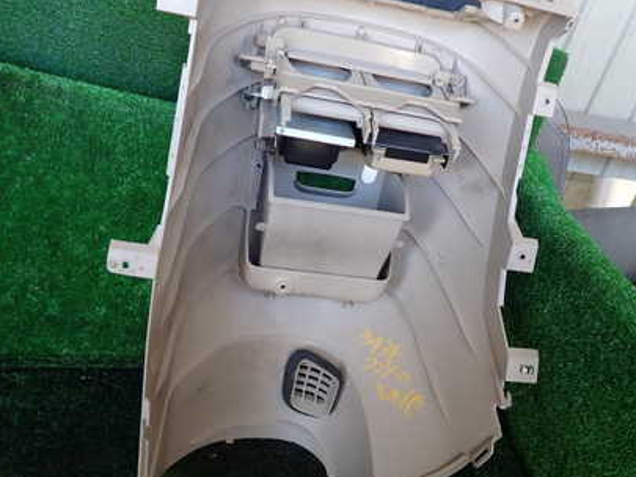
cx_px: 358
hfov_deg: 50.0
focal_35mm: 37
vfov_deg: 38.7
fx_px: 680
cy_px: 226
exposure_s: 1/60
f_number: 2
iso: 125
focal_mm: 4.5
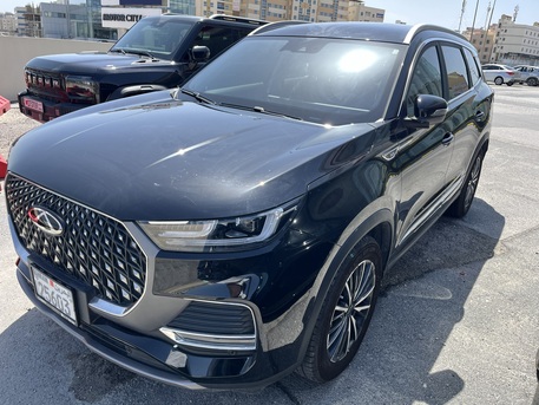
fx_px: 405
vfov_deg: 53.1
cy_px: 202
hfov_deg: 67.3
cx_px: 270
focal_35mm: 26
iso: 50
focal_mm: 5.1
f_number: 1.6
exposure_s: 1/852
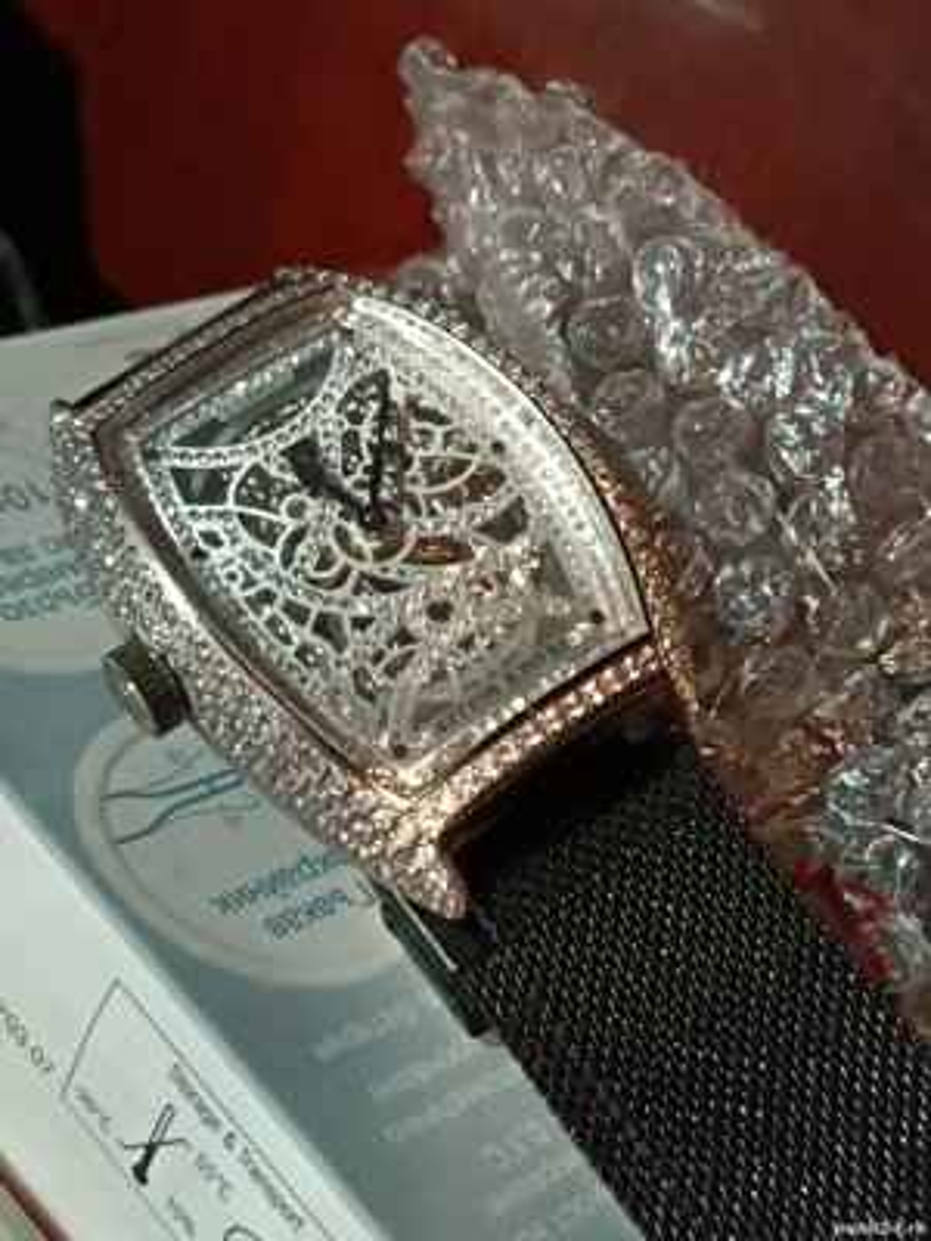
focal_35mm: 66
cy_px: 620
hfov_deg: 22.3
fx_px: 2367
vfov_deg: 29.4
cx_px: 466
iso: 3385
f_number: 1.75
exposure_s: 1/16.7
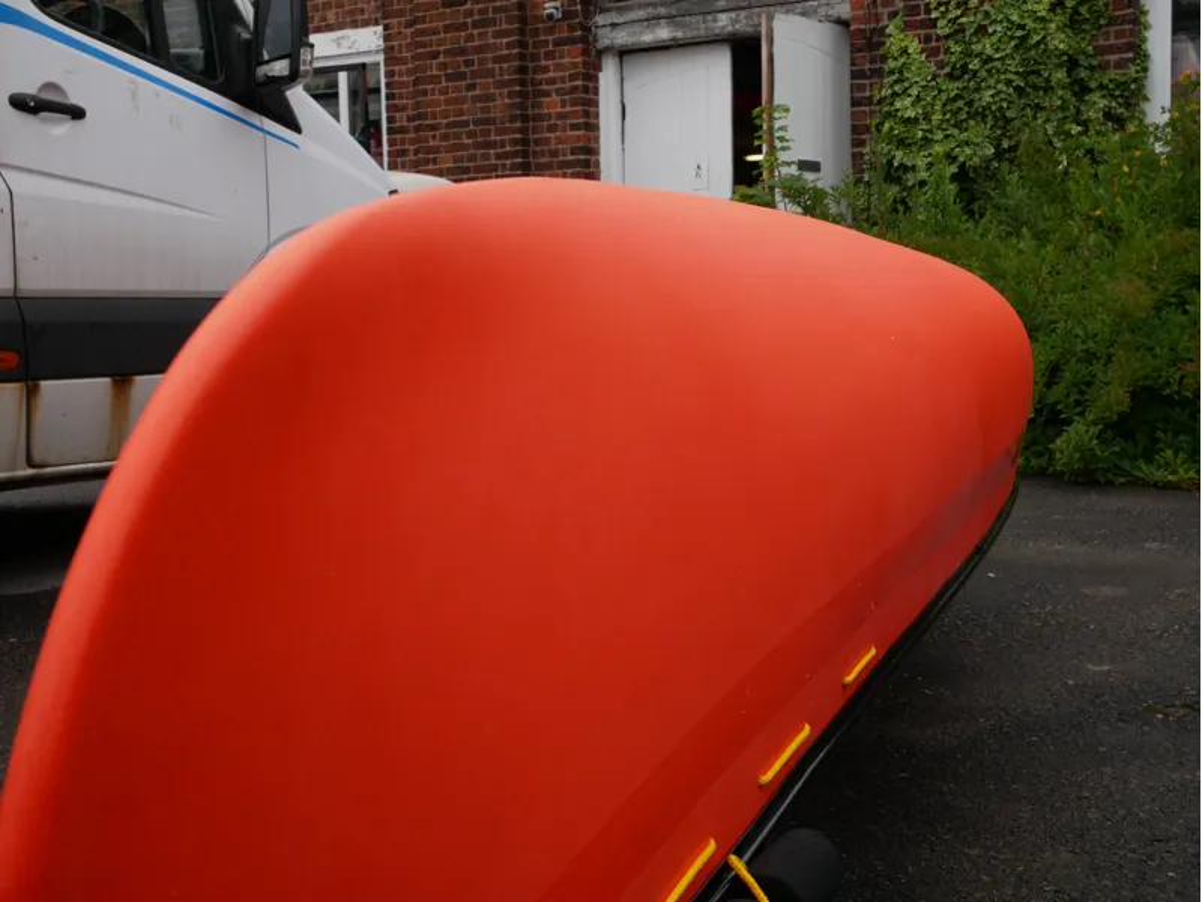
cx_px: 601
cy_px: 451
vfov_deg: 29.1
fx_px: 1736
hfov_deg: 38.2
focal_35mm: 50
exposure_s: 1/200
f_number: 8
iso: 200
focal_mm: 25
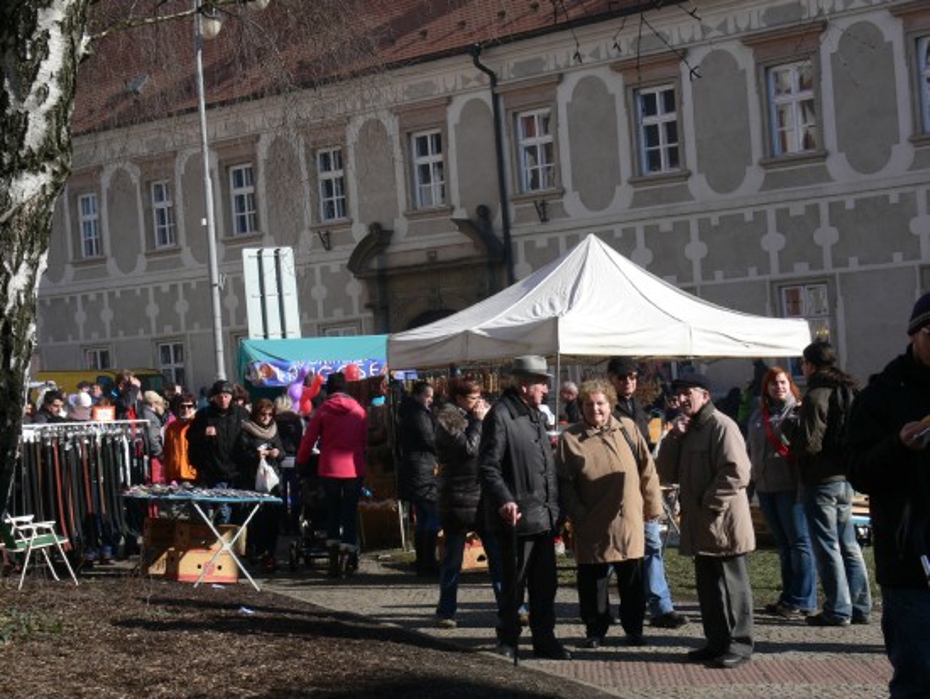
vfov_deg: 23.3
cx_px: 465
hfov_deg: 30.7
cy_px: 350
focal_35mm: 63
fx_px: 1693
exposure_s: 1/250
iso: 80
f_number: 5.6
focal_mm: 13.4
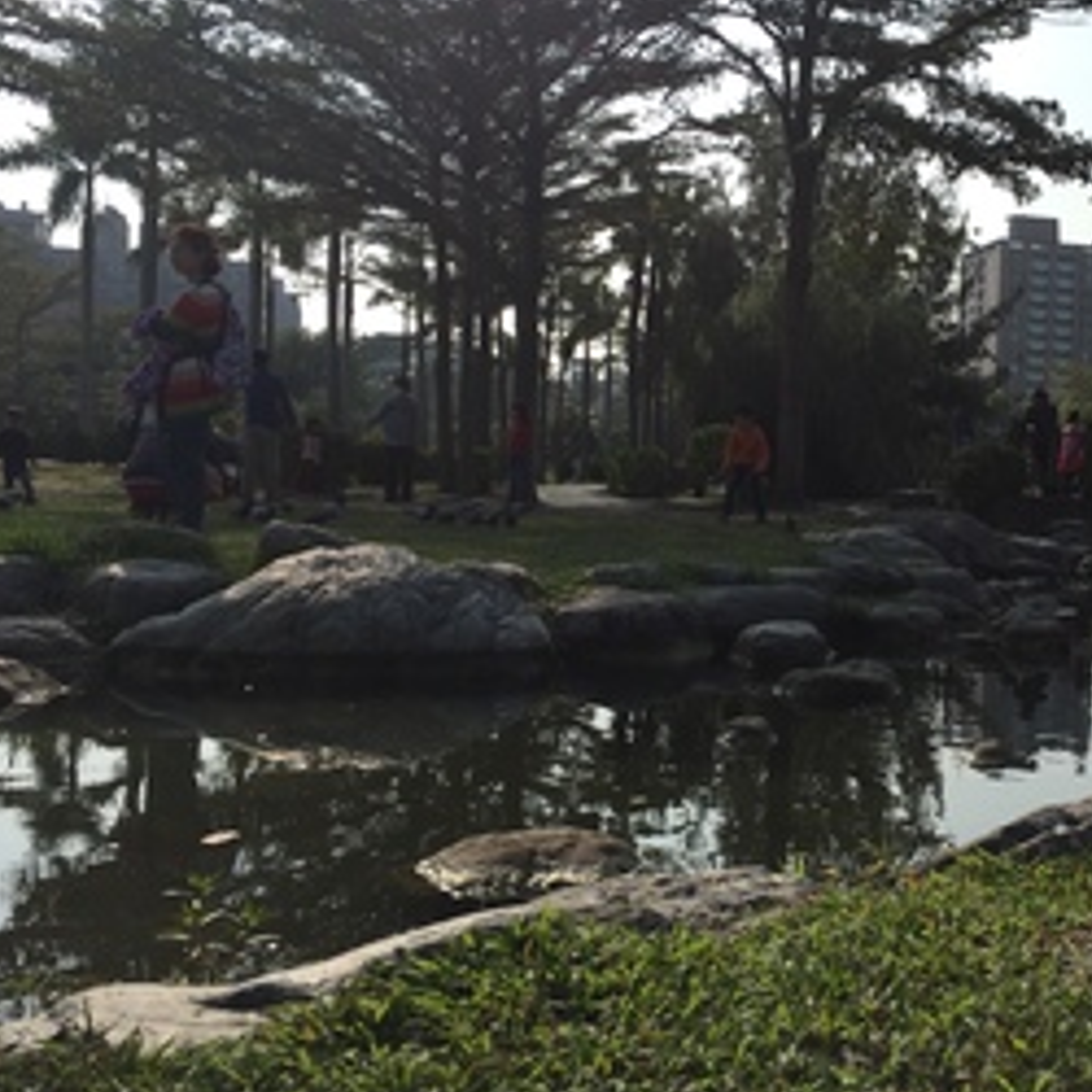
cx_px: 839
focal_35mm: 41
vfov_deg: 40.9
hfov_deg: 39.6
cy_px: 542
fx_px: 1463
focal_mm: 4.15
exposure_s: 1/3049
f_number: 2.2
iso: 32
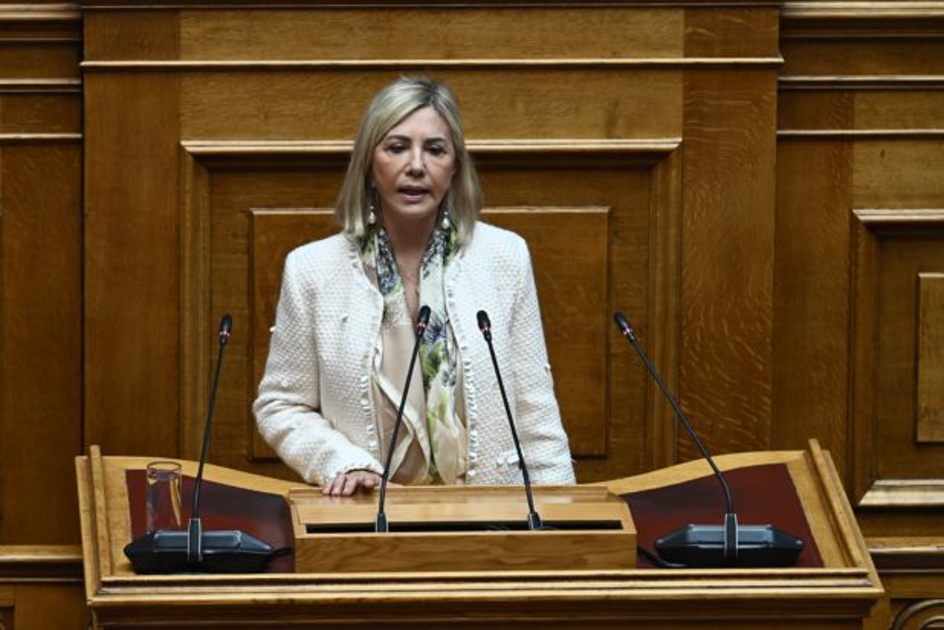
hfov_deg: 6.1
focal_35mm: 340
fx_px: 8915
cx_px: 472
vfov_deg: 4.0
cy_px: 315
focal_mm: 340
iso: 2000
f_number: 6
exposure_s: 1/250
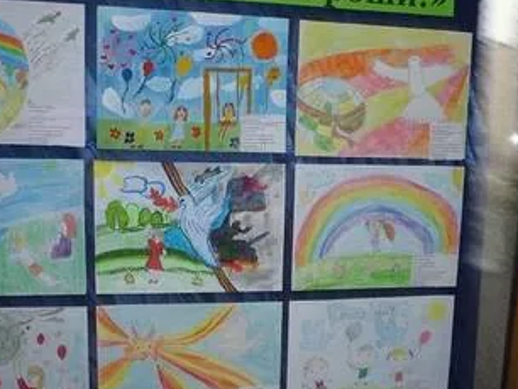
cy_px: 240
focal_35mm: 47
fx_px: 704
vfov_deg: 30.8
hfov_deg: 40.2
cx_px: 320
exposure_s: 1/60
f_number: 2.8
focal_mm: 4.3
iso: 100
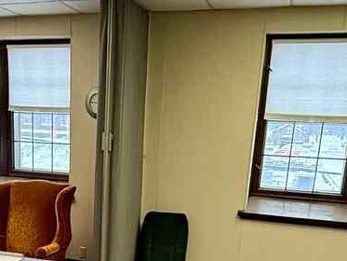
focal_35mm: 48
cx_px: 117
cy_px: 254
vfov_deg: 28.6
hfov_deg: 39.2
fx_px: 481
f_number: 2.2
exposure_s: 1/60
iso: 320
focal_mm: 2.22
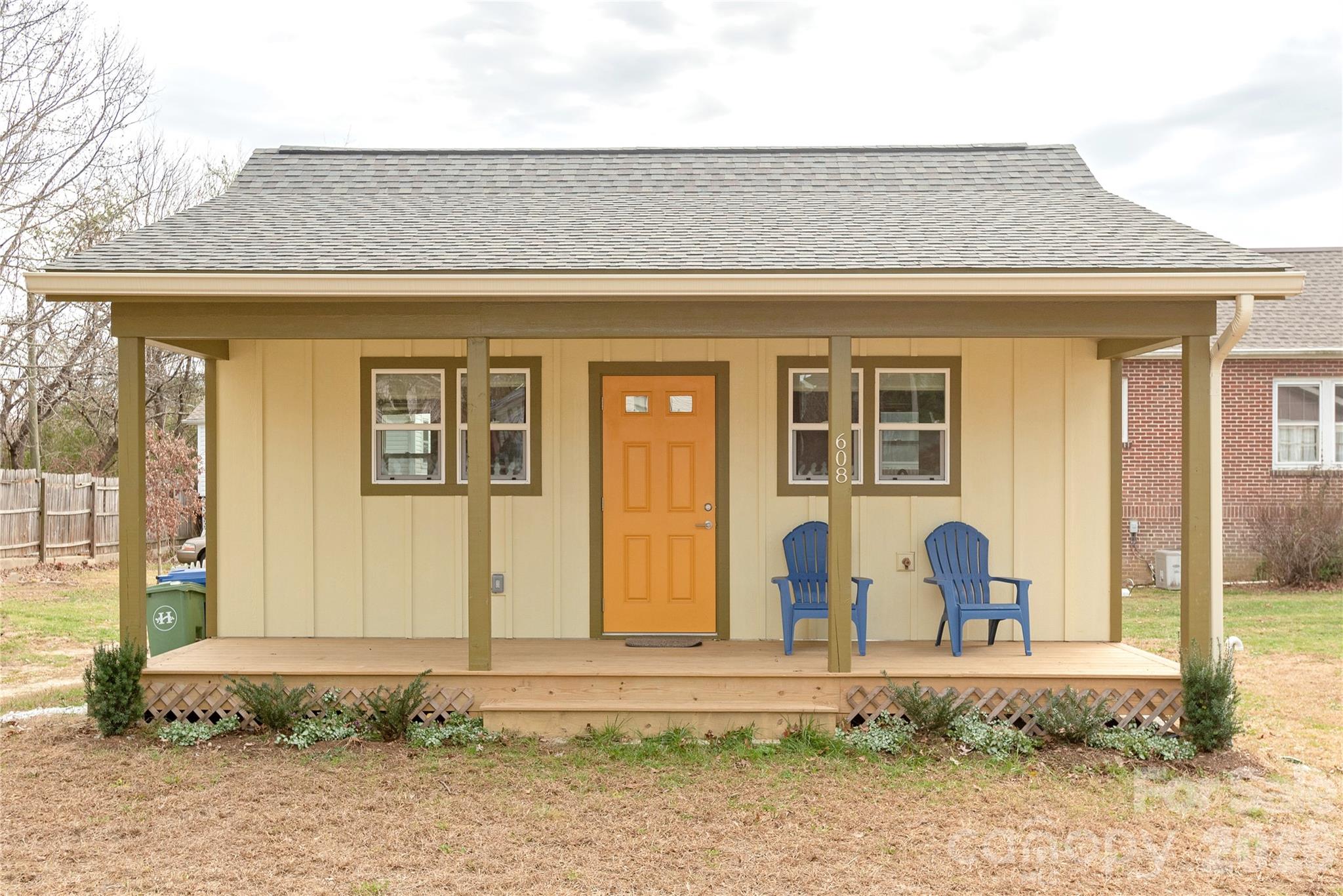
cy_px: 448
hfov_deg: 61.9
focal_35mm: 30
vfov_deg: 43.6
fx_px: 1119
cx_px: 672
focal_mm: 30
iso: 320
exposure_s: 1/500
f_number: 7.1
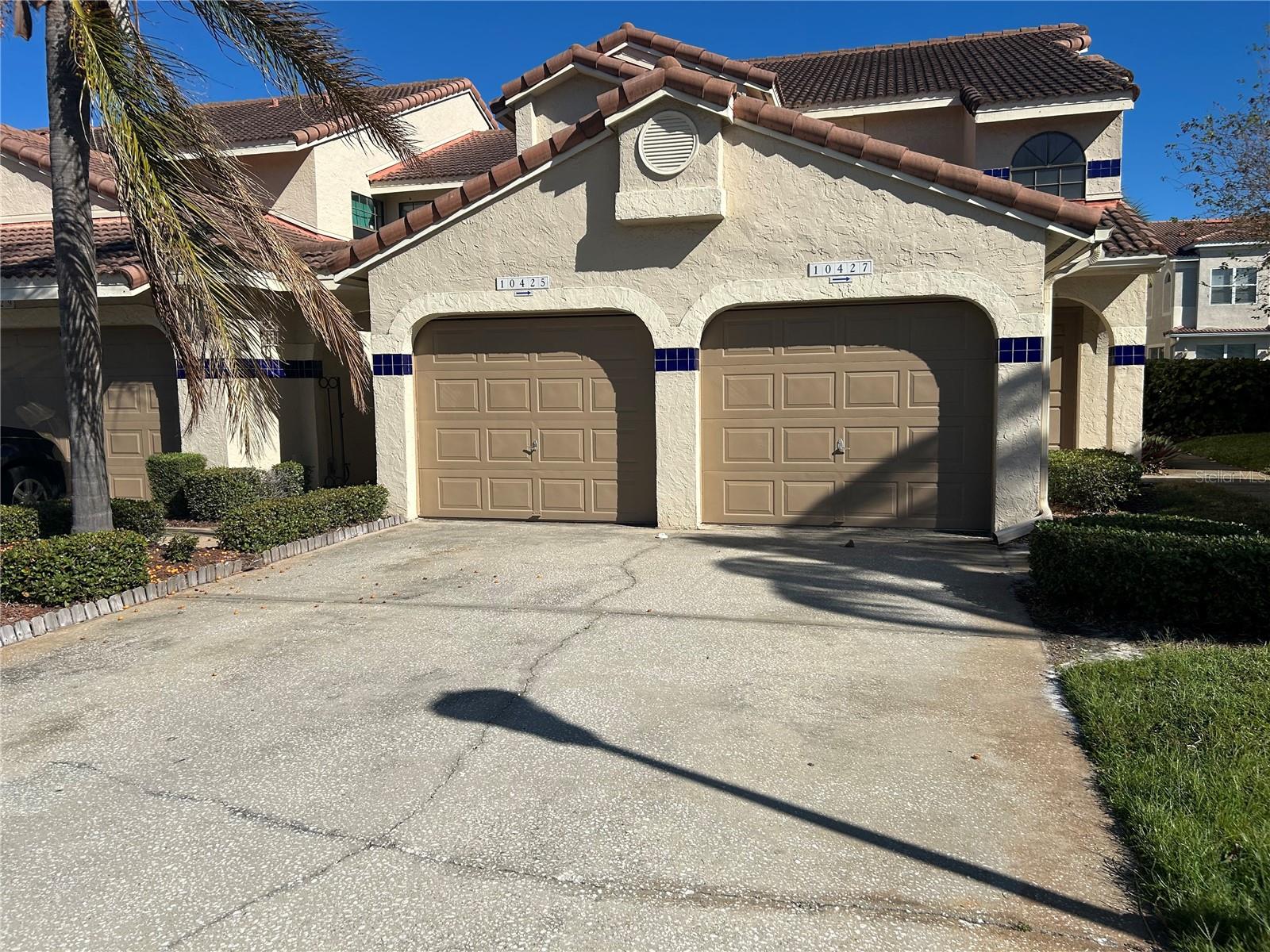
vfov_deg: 53.1
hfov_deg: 67.3
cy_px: 476
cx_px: 635
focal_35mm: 26
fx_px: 954
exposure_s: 1/6579
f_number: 1.5
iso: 50
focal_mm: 5.7
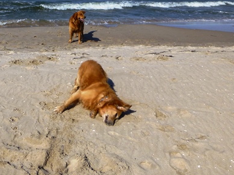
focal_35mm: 40
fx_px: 270
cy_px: 67
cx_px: 47
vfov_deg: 35.8
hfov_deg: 44.5
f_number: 4
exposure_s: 1/1600
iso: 100
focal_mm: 4.3
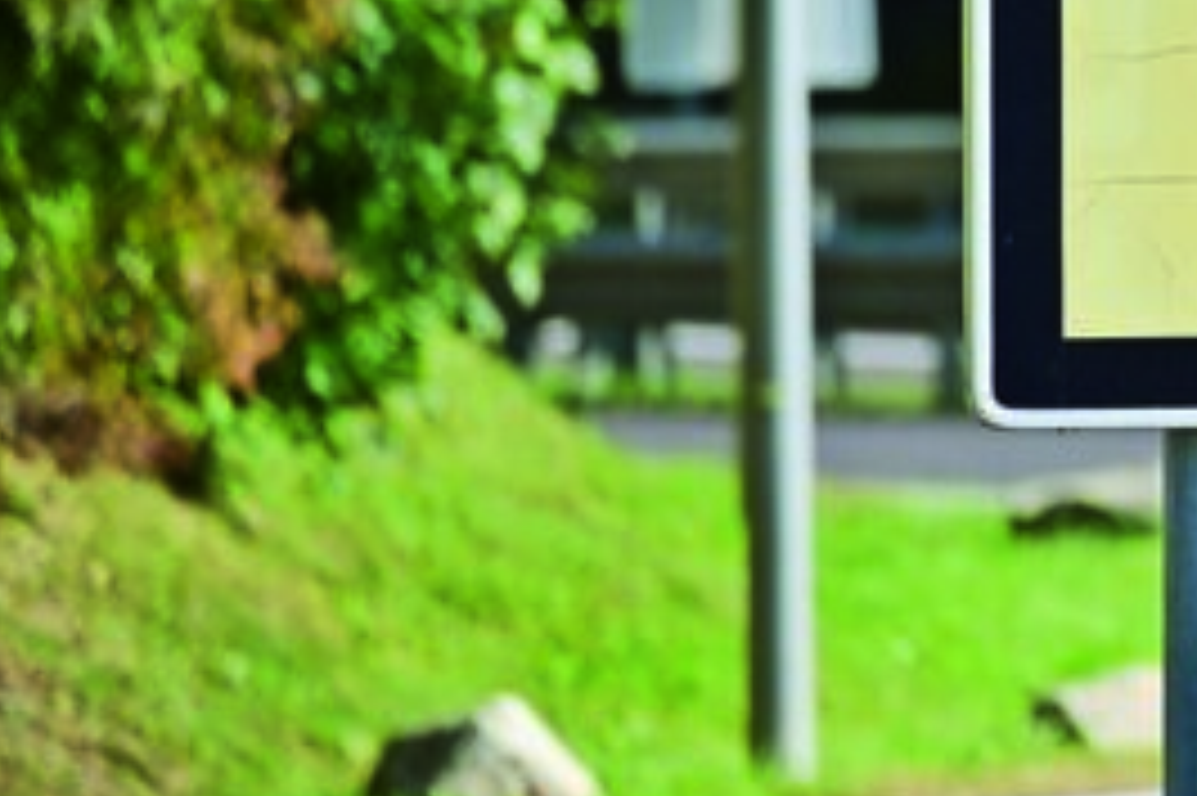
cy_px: -308
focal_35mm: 621
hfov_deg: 3.3
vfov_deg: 2.2
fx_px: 20635
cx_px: 2376
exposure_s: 1/4000
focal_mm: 150
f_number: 2.8
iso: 160
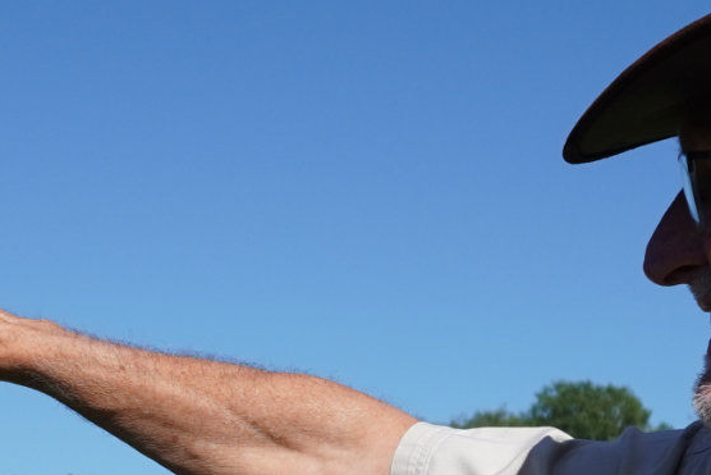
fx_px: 2173
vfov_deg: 12.4
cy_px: 430
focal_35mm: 110
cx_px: 289
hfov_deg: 18.6
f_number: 5
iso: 250
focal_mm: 16
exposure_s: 1/3200
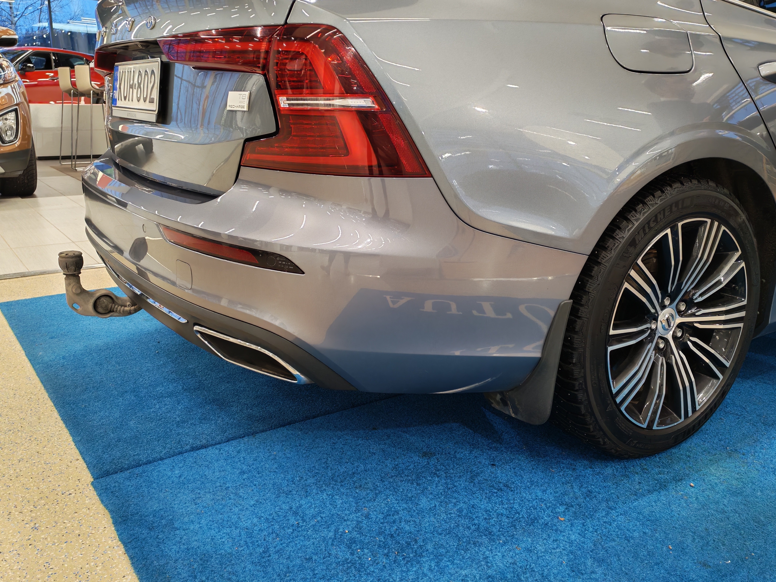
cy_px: 291
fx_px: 717
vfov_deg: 44.2
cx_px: 388
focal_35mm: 32
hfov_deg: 56.8
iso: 1000
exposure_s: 1/100
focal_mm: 6.12
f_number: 1.9
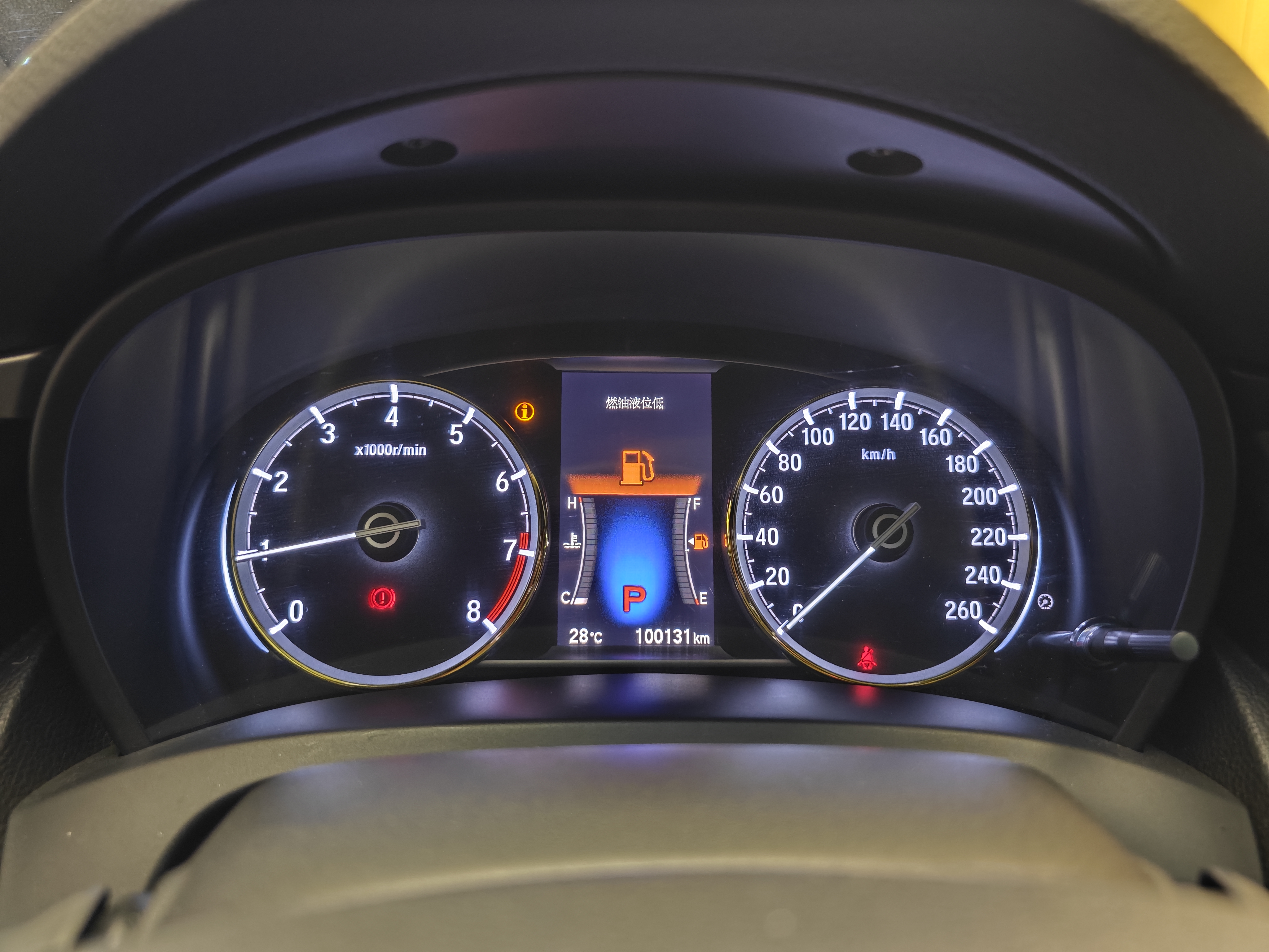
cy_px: 476
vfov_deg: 58.9
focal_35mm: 23
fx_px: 843
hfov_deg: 73.9
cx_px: 634
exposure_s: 1/25
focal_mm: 8.7
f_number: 1.9
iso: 1250
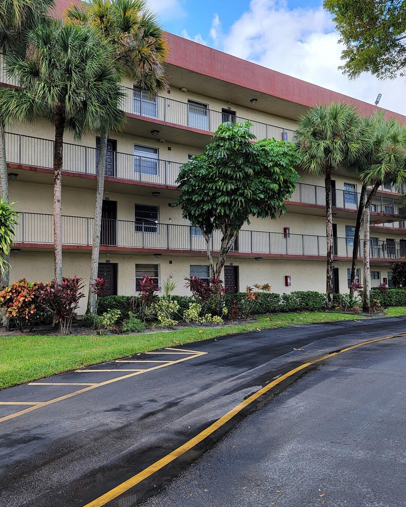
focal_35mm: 32
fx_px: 481
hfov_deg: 45.4
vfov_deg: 55.7
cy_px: 258
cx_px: 149
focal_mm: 6.7
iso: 16
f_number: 1.8
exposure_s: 1/121
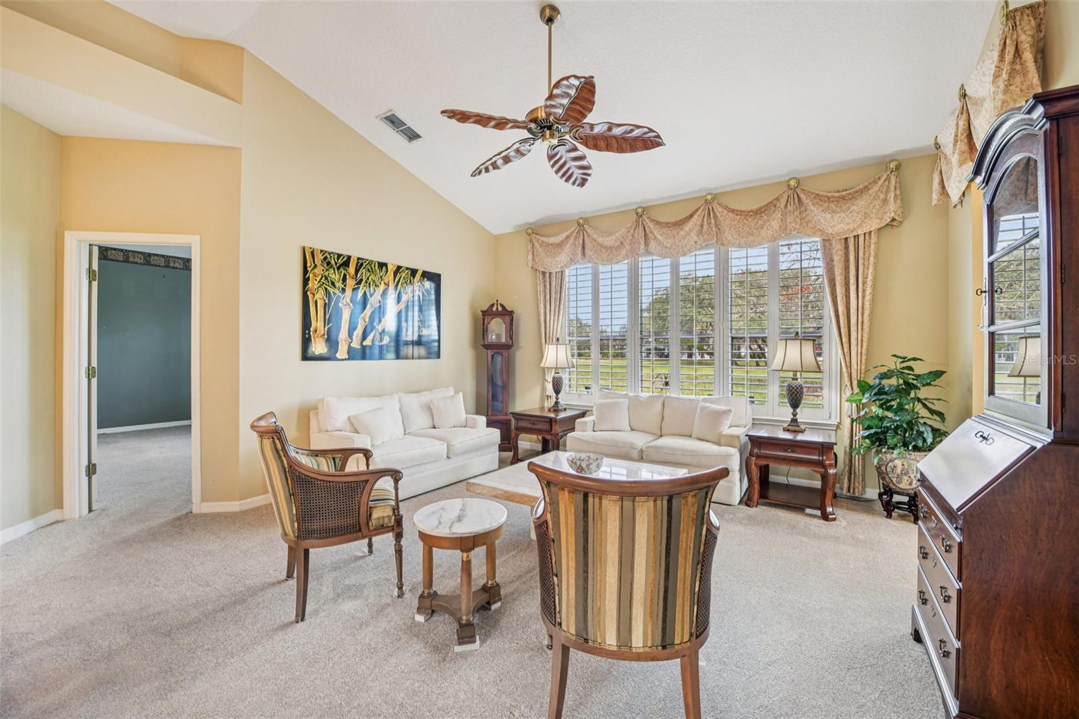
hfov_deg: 104.3
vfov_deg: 81.2
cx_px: 540
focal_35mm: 14
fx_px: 419
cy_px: 360
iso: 400
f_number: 8
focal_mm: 14
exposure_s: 1/15
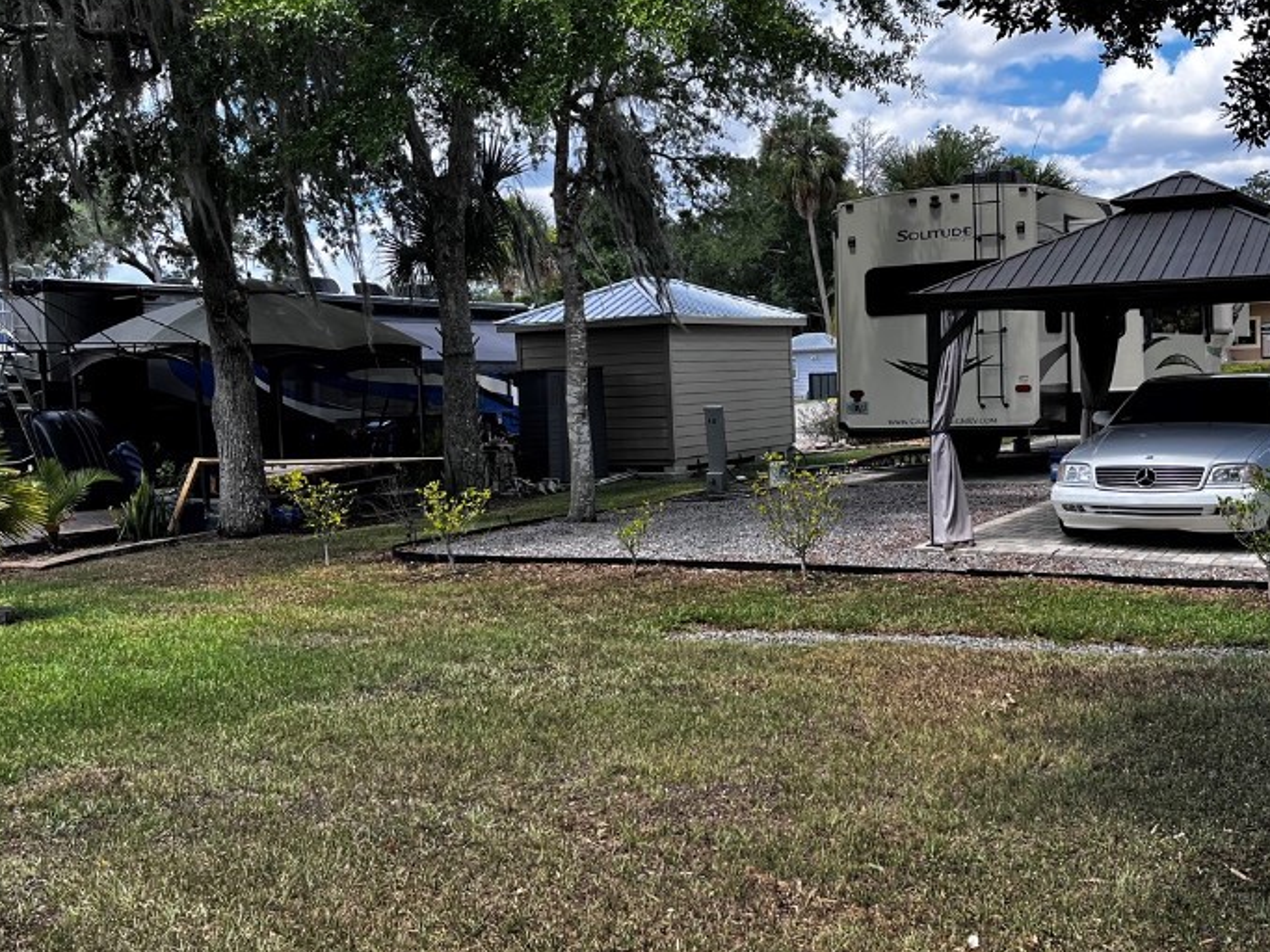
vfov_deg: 36.8
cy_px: 480
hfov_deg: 47.3
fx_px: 1431
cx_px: 820
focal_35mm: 39
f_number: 1.6
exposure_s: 1/1086
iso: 50
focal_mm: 5.1
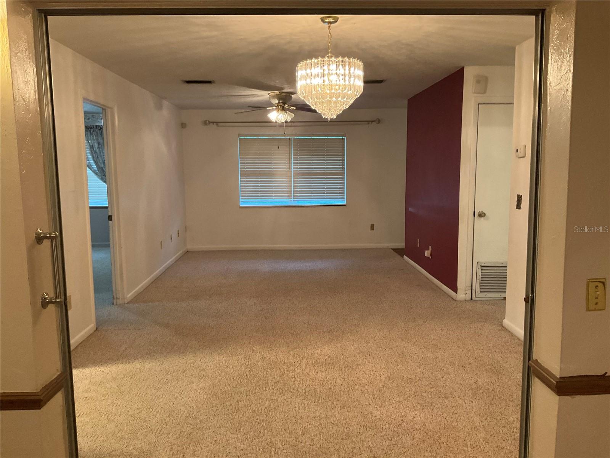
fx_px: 511
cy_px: 229
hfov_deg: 61.7
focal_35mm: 29
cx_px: 305
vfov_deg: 48.2
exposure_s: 1/60
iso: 200
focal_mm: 3
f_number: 1.8
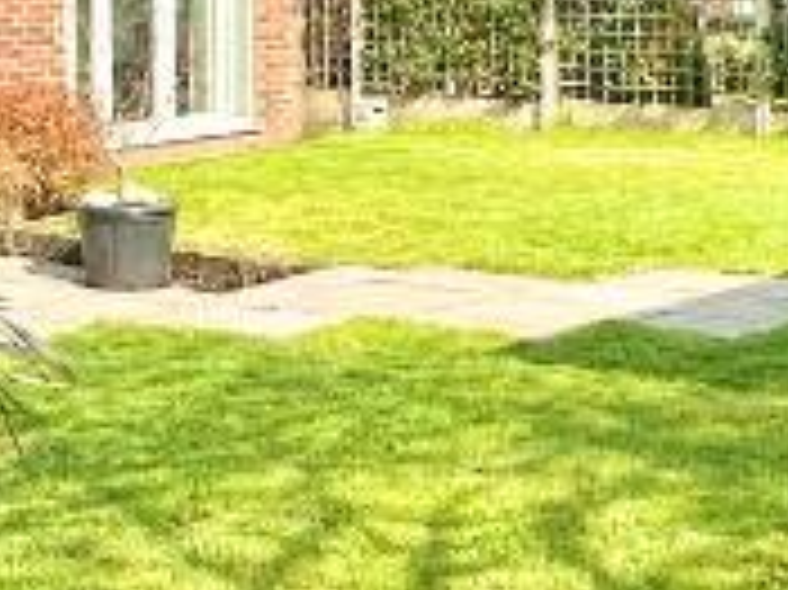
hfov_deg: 23.7
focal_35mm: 82
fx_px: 1865
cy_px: 23
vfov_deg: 17.6
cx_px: 266
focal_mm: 2.22
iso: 50
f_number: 2.2
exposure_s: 1/1595
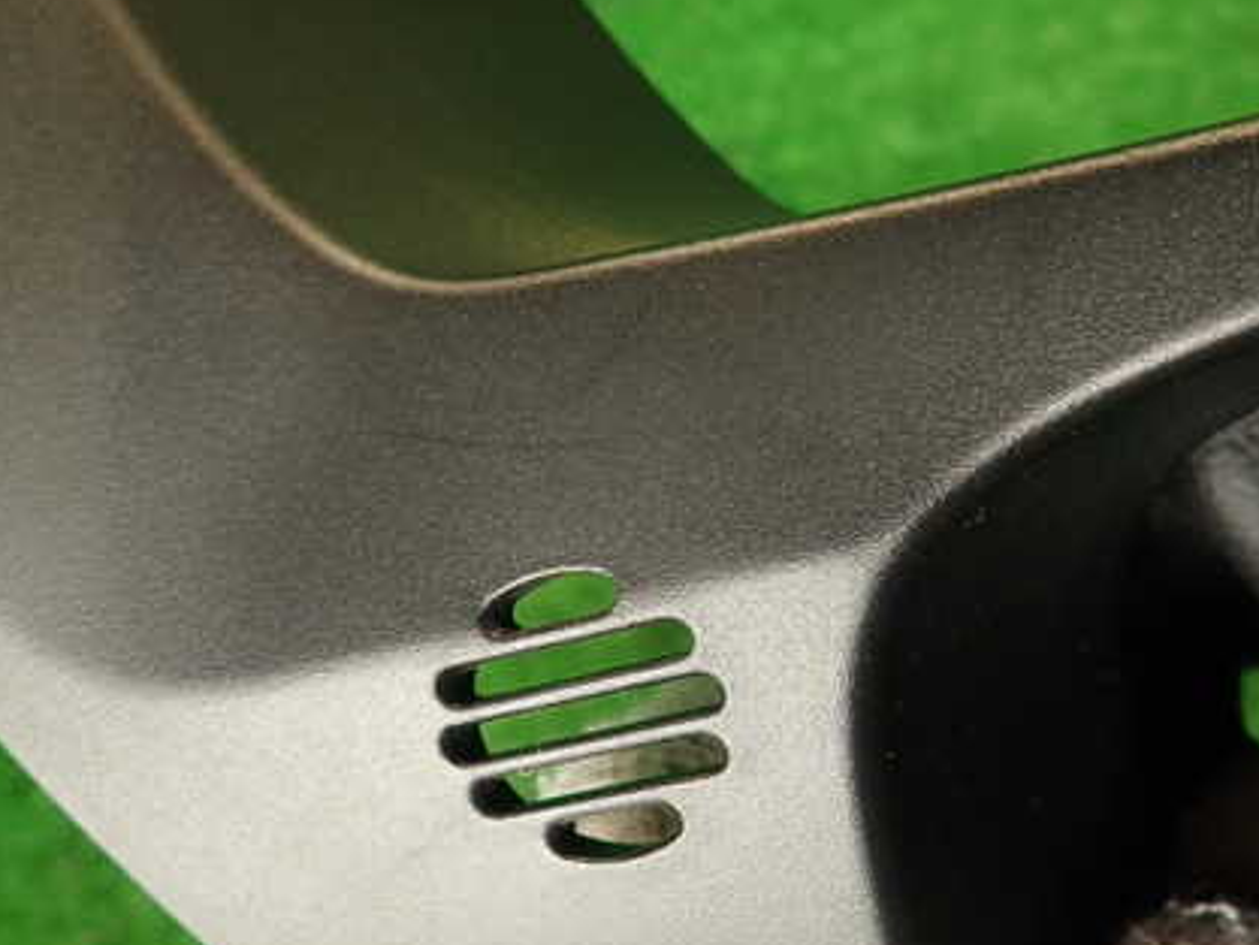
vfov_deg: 39.7
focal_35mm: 36
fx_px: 1310
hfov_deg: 51.3
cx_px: 649
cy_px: 486
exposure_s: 1/60
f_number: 2
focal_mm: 4.5
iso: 200
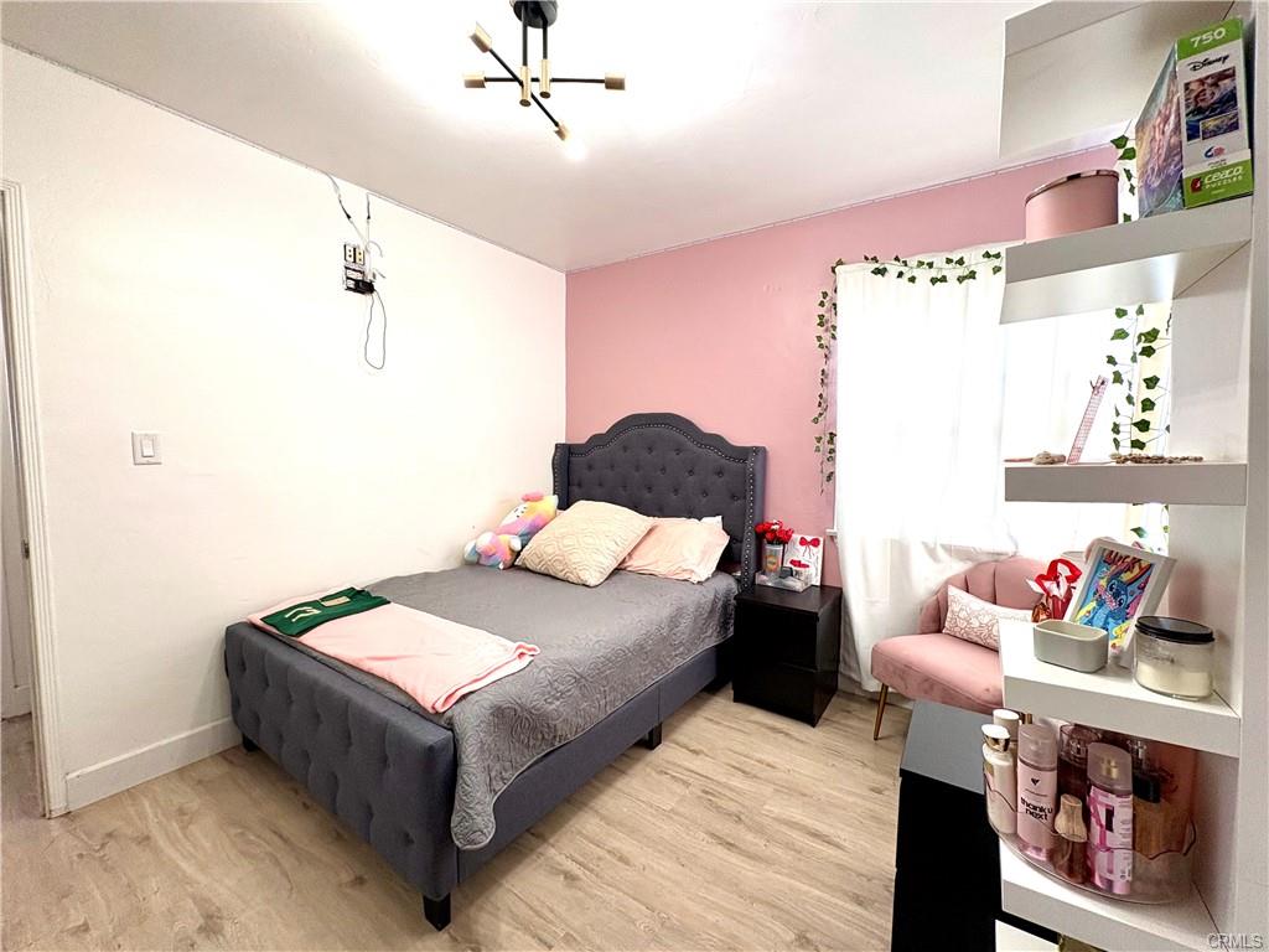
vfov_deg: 85.7
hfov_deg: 102.1
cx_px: 634
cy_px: 476
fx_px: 513
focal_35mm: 14
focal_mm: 2.22
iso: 125
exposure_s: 1/60
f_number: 2.2
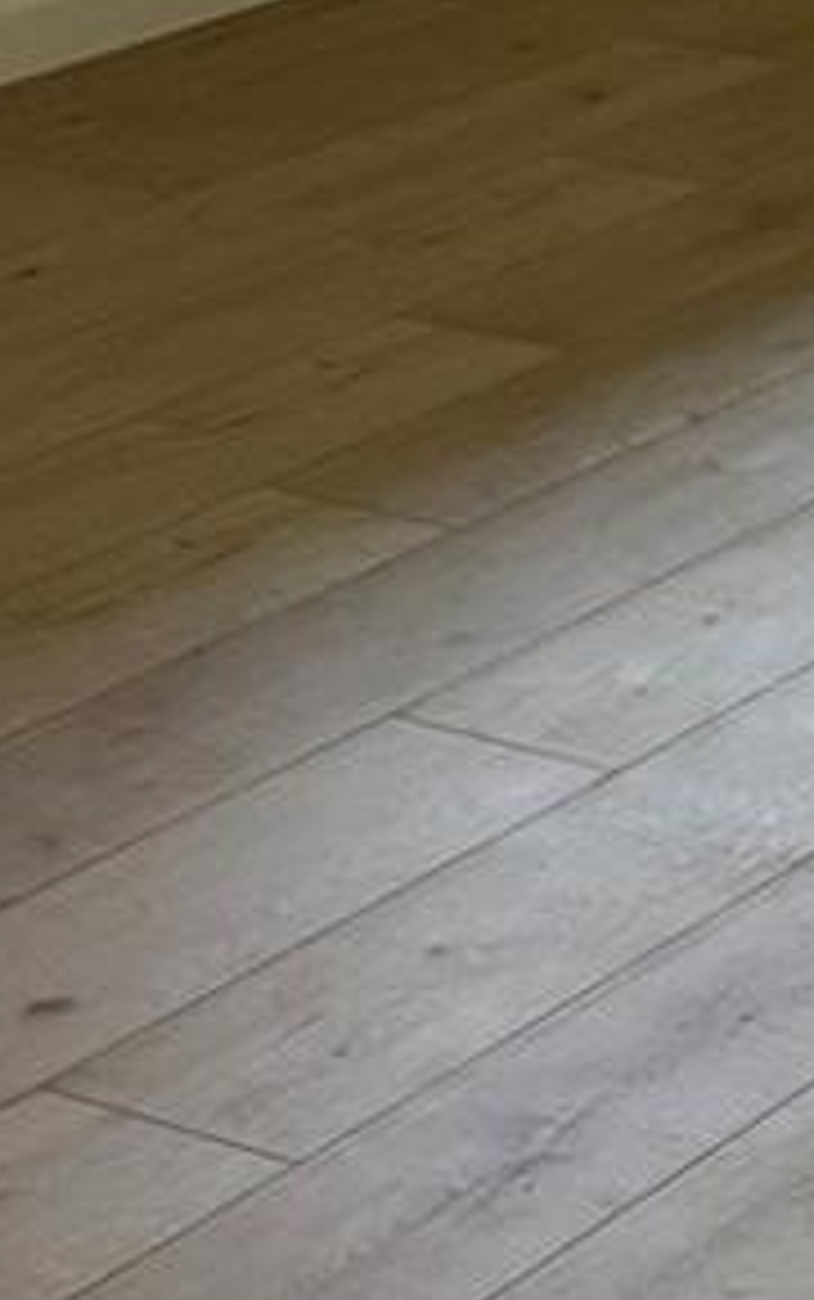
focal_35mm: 132
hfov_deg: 9.4
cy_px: 868
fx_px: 4678
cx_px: 1522
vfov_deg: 15.8
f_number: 1.78
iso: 200
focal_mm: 6.86
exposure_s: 1/121
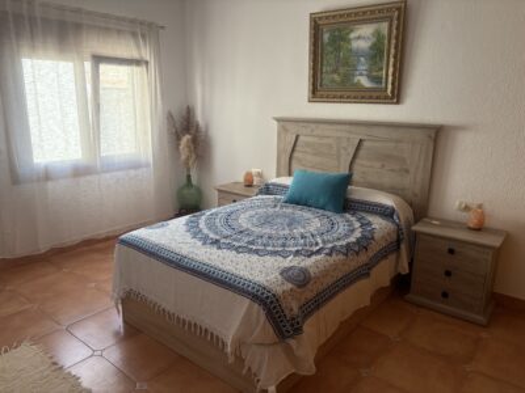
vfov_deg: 53.1
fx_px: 394
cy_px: 196
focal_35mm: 26
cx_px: 262
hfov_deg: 67.3
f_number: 1.6
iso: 125
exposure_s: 1/122
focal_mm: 5.96
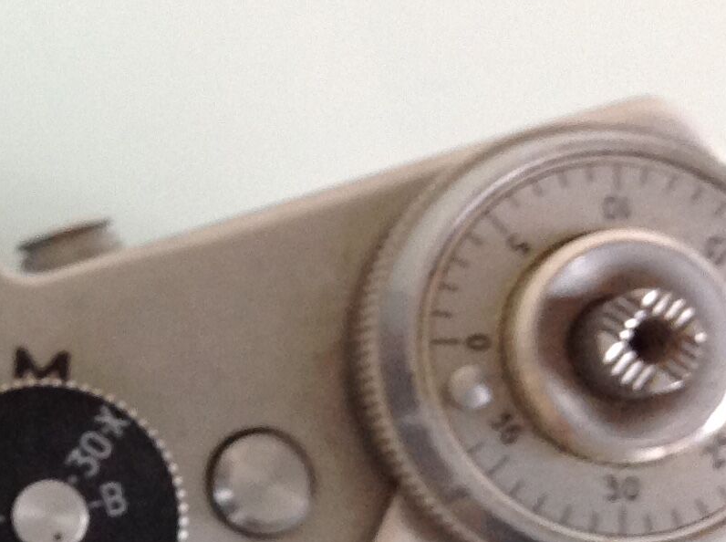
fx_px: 2387
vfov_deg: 12.9
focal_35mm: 114
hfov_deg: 16.2
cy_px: 401
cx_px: -278
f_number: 2.4
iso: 125
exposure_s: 1/15
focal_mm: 4.28
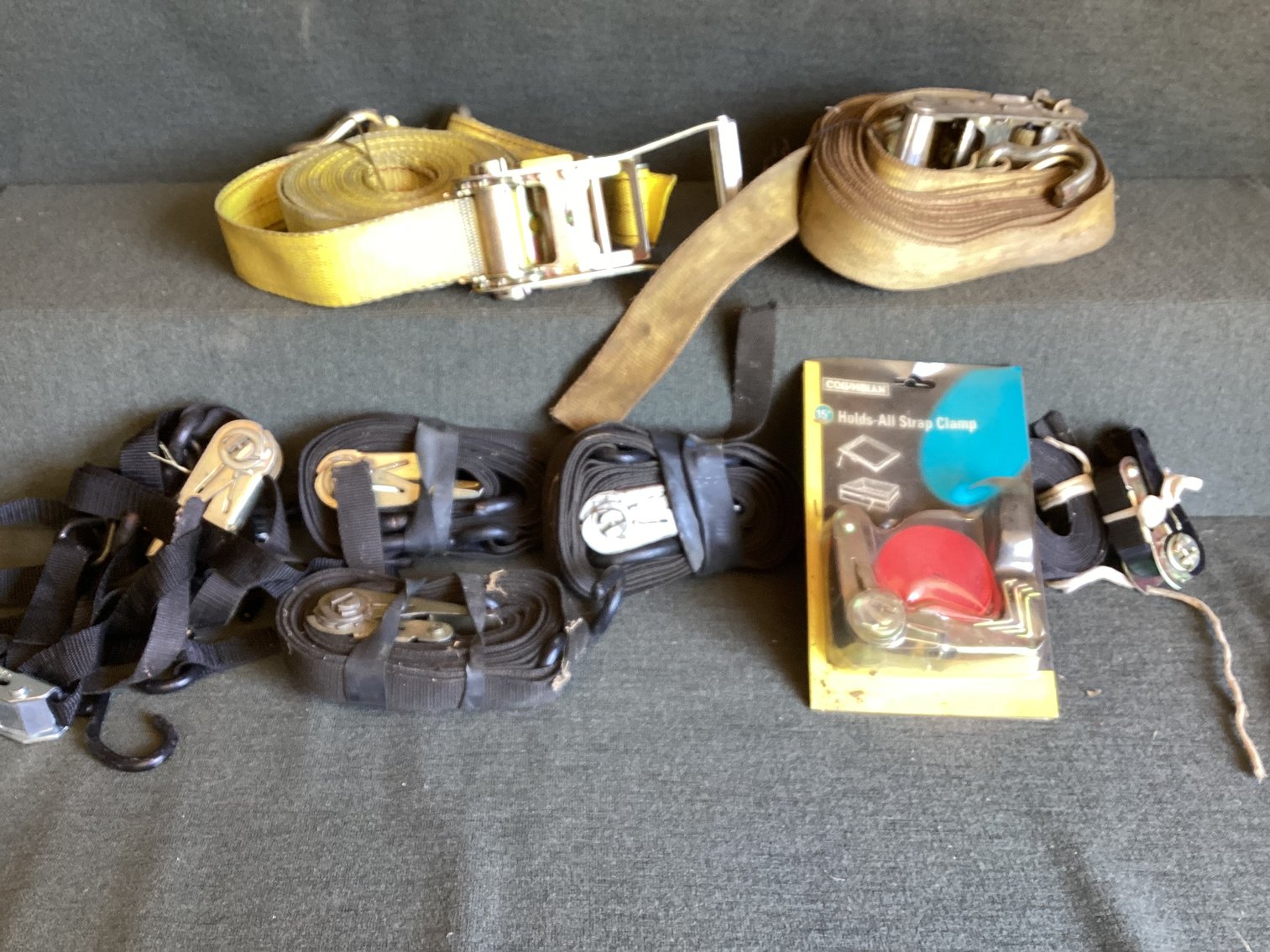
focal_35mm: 31
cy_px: 476
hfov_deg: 58.3
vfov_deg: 45.4
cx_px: 635
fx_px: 1137
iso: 160
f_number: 2.4
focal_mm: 3.3
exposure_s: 1/50
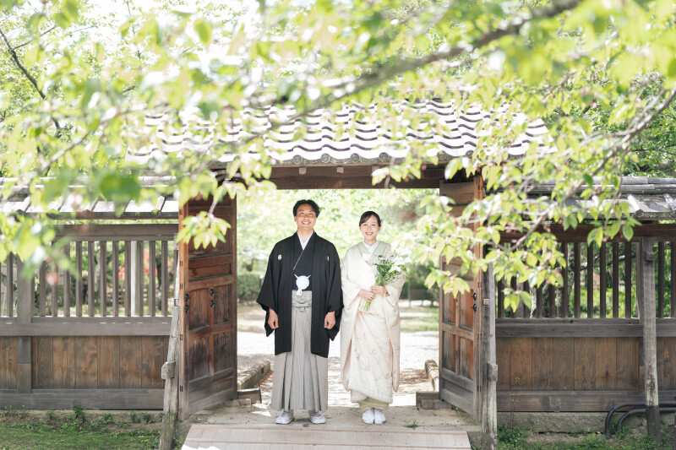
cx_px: 338
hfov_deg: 36.3
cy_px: 225
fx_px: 1032
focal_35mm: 55
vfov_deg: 24.6
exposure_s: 1/400
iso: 50
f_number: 1.8
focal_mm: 55
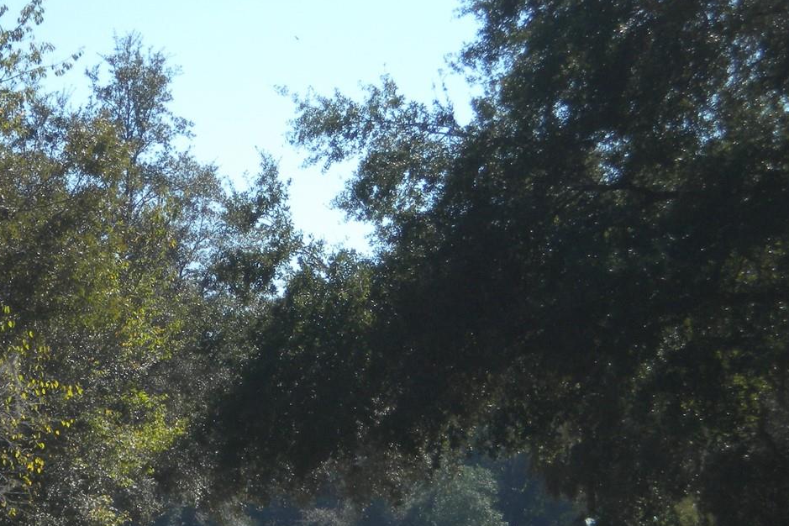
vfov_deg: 7.4
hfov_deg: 11.0
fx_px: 4076
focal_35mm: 186
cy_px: 353
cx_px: 223
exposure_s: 1/486
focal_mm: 18.9
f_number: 5.9
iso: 125
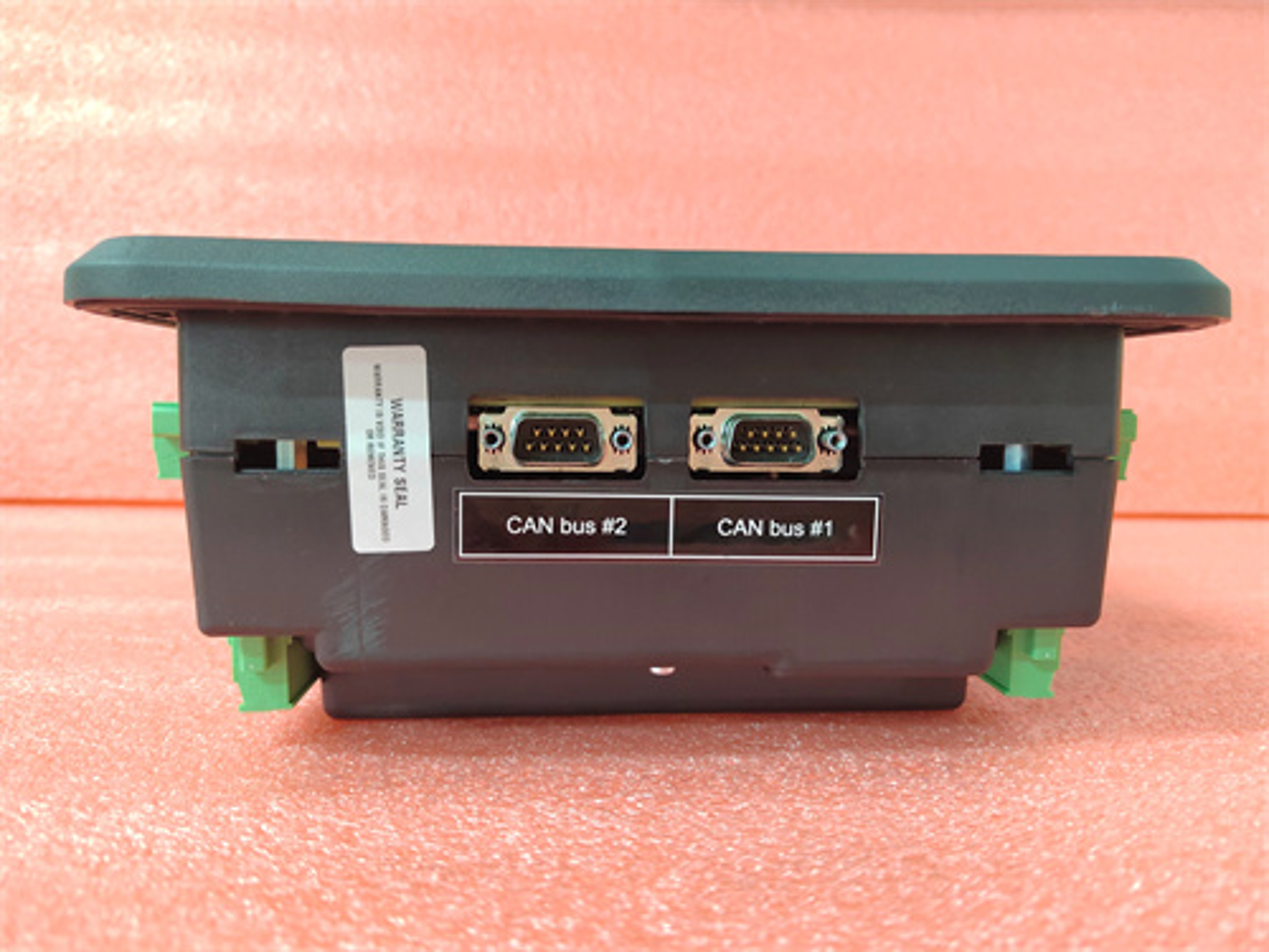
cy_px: 476
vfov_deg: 58.9
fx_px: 843
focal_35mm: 23
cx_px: 634
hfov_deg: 73.9
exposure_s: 1/33.3
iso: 2663
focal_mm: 5.52
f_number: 1.9
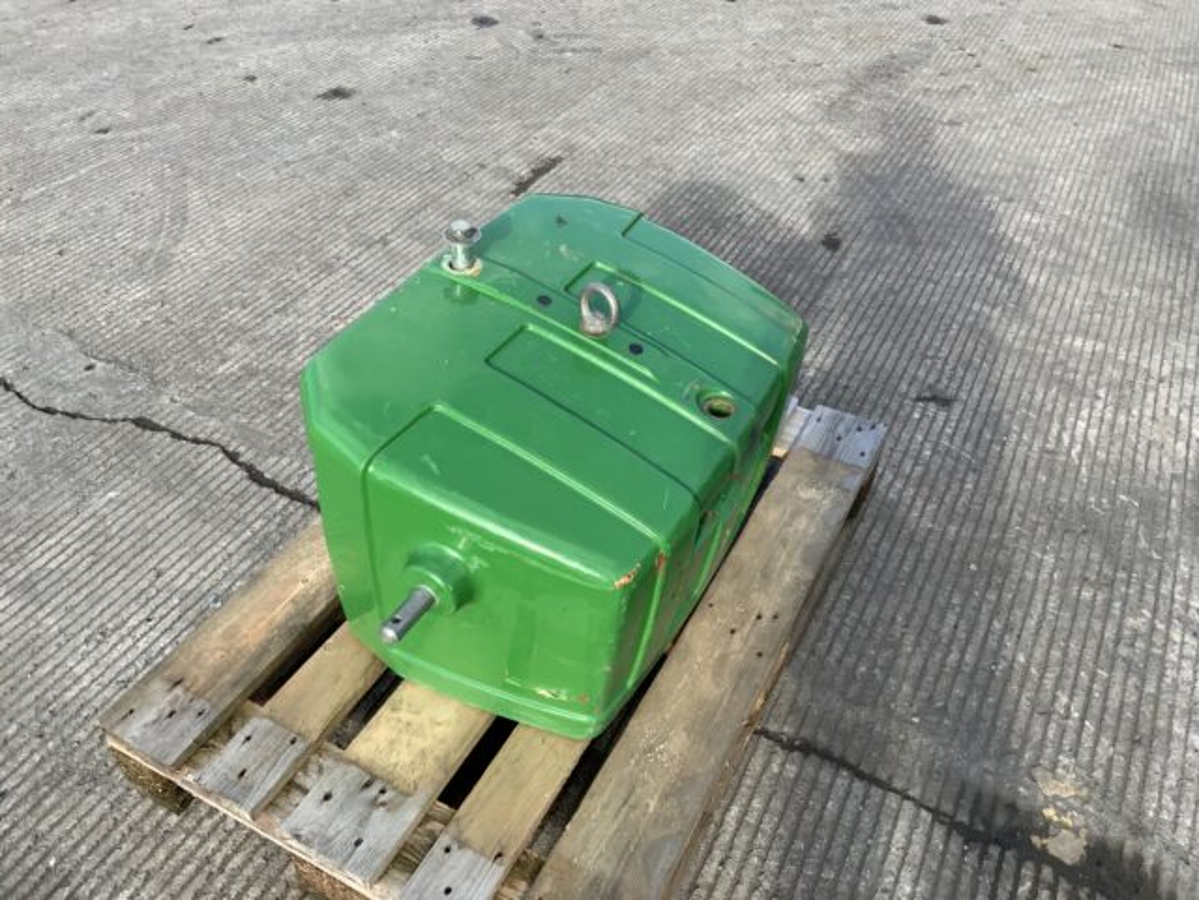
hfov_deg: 61.7
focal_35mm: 29
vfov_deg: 48.2
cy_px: 450
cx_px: 600
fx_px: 1004
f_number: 1.8
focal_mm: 3
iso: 16
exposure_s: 1/574
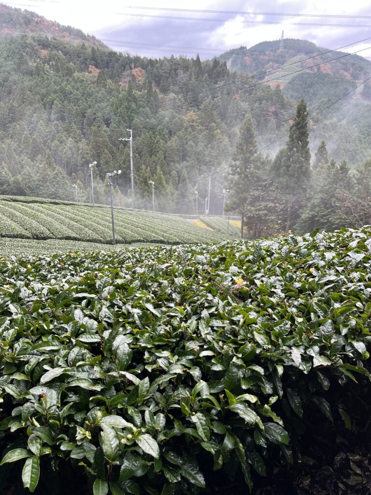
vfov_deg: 67.3
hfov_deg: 53.1
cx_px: 186
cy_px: 248
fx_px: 372
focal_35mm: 26
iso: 64
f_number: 1.6
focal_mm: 5.1
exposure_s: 1/122
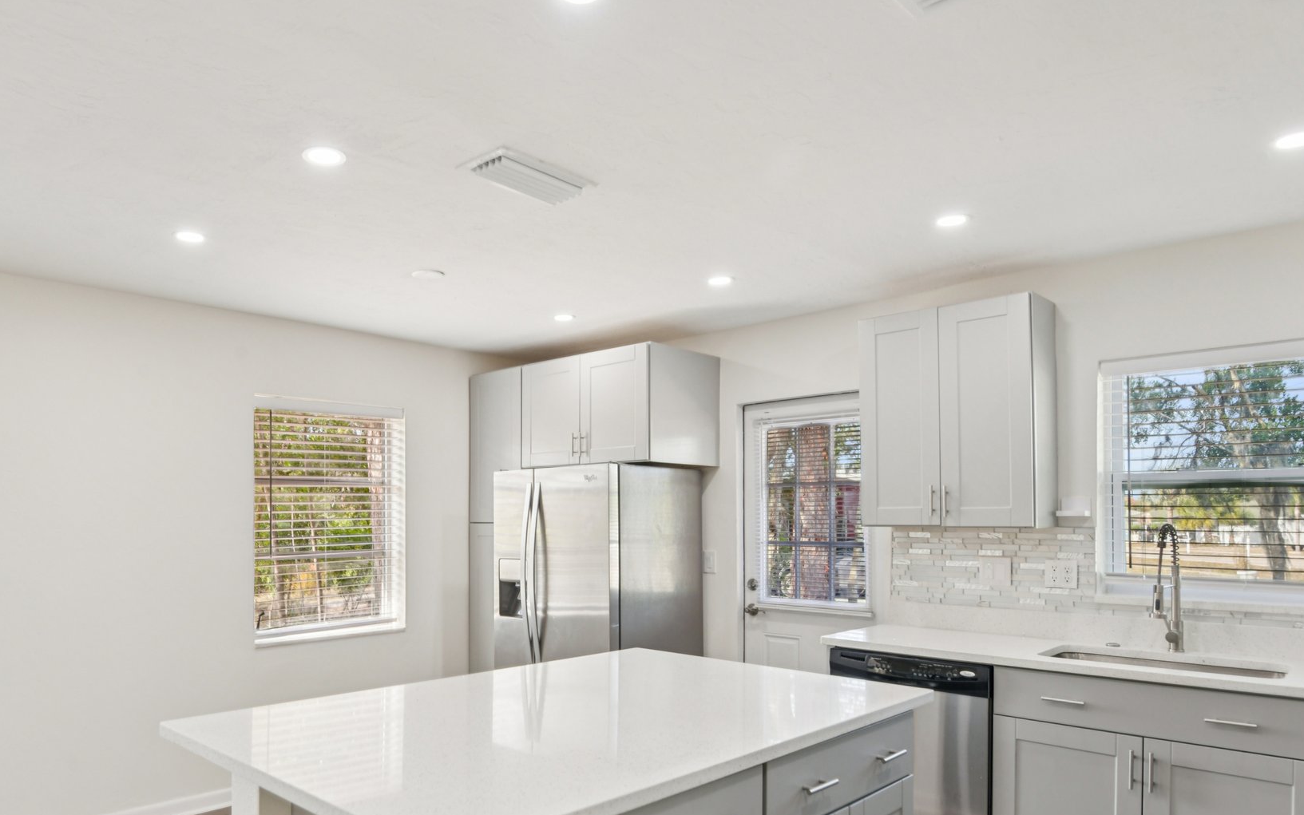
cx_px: 521
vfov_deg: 52.0
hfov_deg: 76.3
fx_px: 817
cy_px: 542
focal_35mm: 23
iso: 400
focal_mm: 18
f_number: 8
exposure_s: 1/30
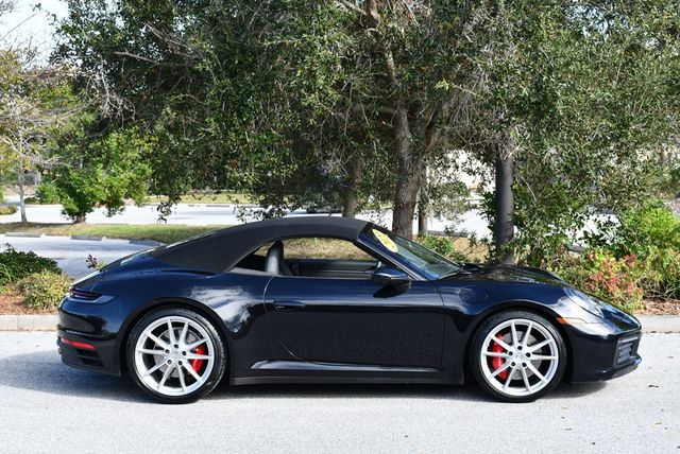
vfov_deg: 22.0
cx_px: 340
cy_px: 227
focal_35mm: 62
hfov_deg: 32.4
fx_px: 1172
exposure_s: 1/250
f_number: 6.3
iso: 200
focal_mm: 31
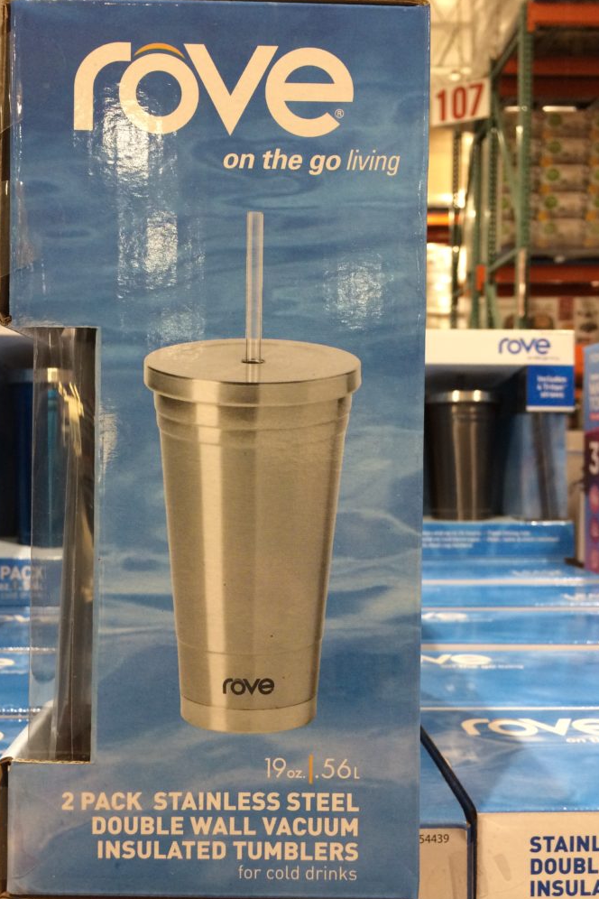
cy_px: 456
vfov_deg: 60.3
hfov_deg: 42.3
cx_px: 264
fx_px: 774
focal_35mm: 31
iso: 125
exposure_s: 1/30
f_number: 2.2
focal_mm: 4.15
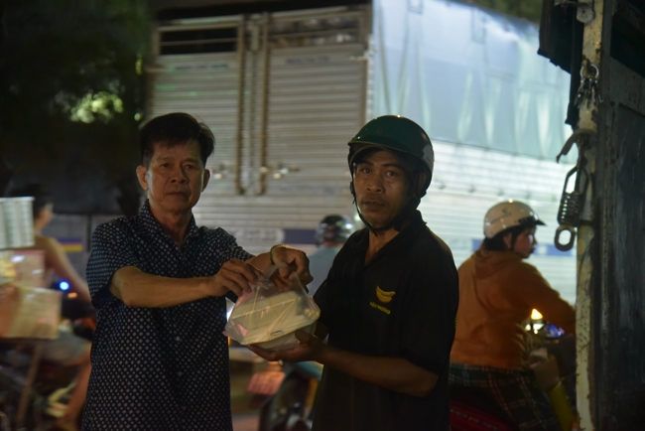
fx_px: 1470
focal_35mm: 82
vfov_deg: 16.7
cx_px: 322
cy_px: 216
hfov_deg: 24.8
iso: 6400
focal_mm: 82
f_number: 4
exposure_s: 1/60
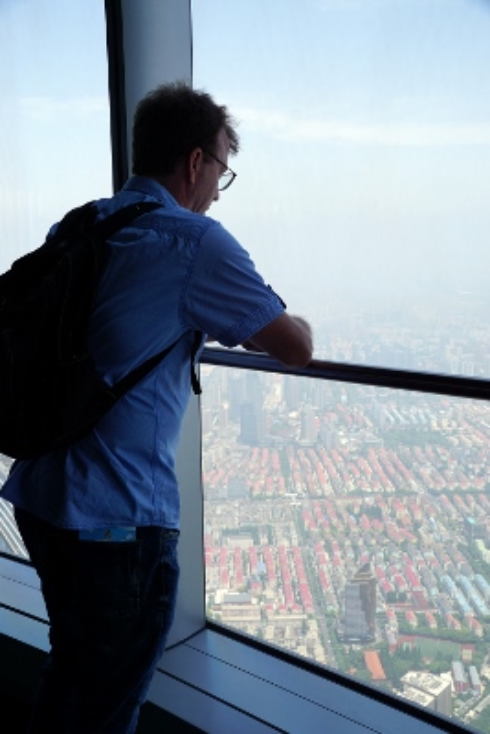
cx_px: 245
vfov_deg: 49.5
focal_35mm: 39
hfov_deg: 34.2
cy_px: 367
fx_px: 795
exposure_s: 1/160
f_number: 10
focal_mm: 26
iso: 100
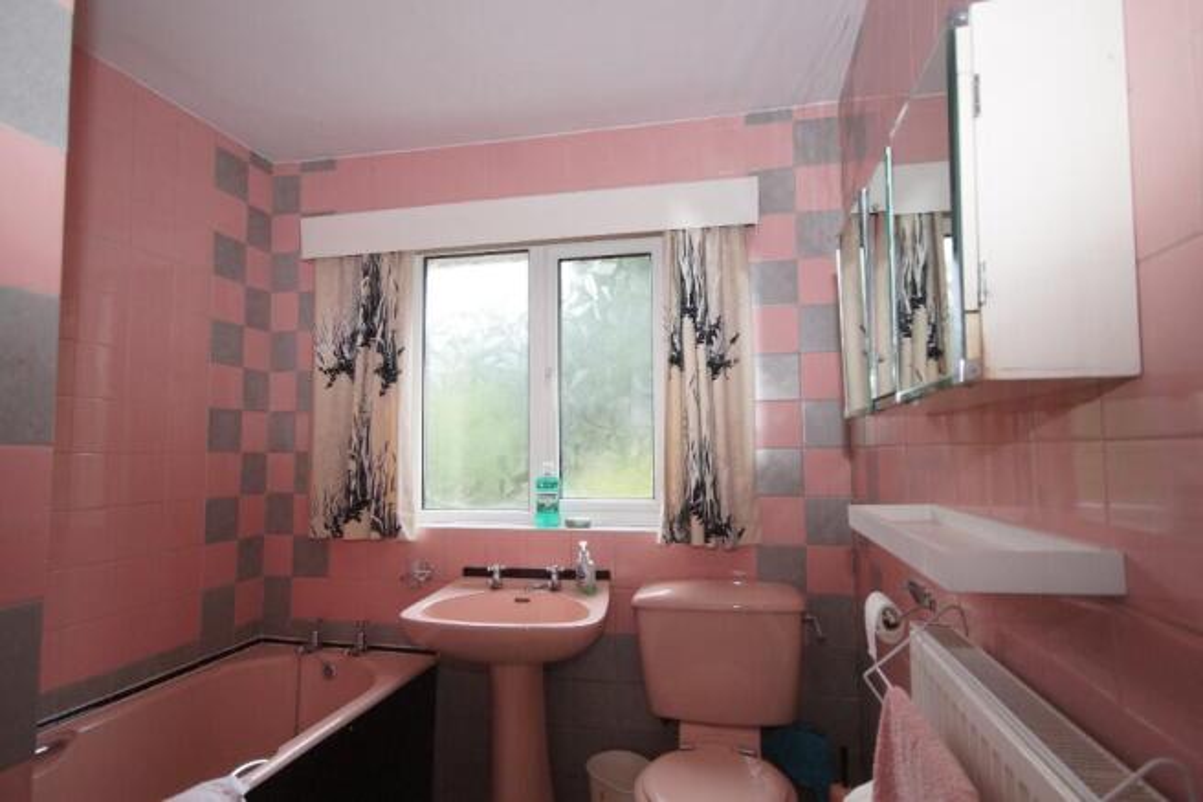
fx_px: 651
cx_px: 602
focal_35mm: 20
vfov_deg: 63.2
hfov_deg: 85.4
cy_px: 401
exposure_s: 1/160
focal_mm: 13
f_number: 4.5
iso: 800
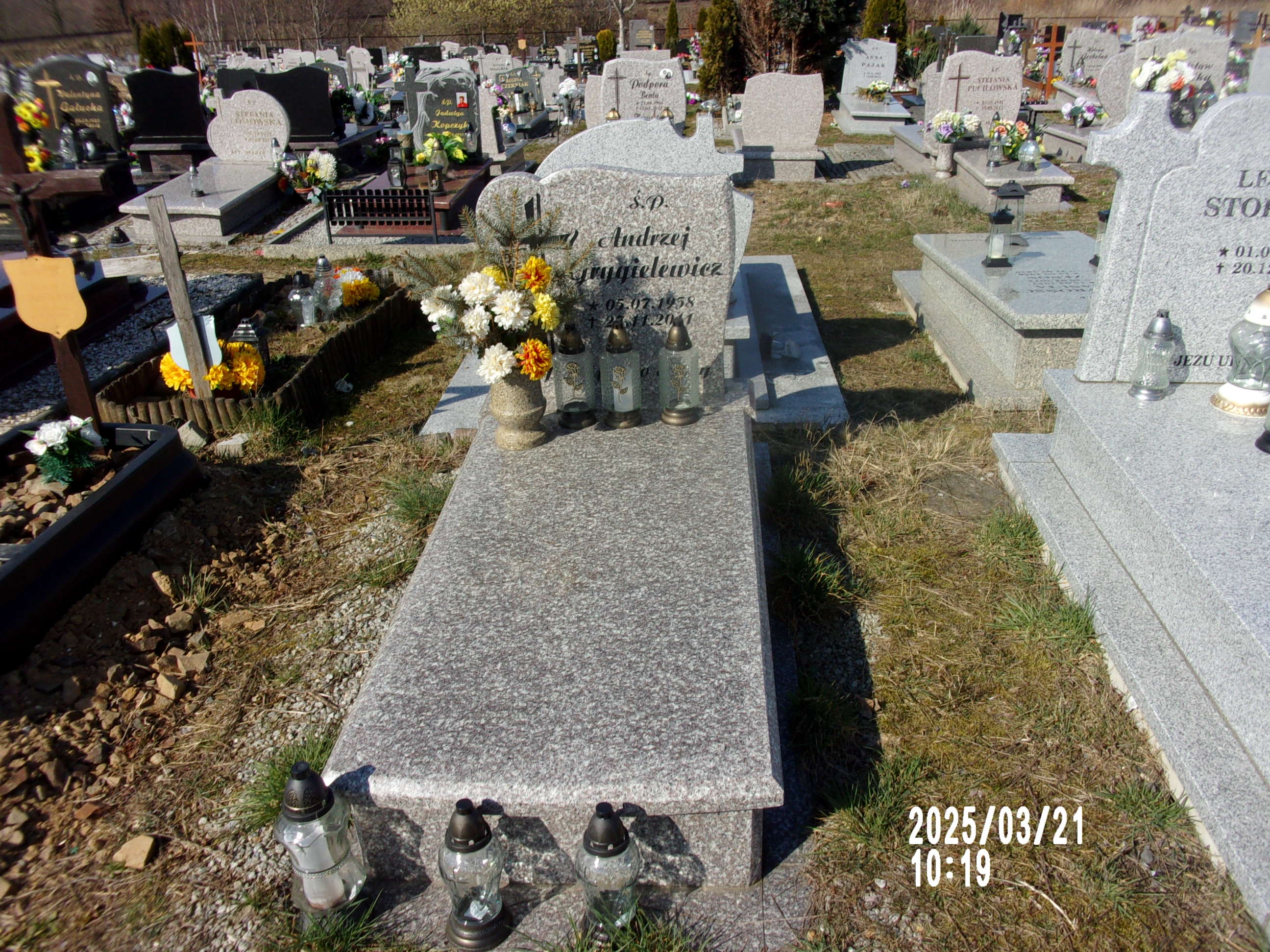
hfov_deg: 63.4
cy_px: 476
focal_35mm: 28
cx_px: 635
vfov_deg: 49.7
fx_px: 1027
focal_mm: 5.1
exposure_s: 1/120
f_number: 10.8
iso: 80
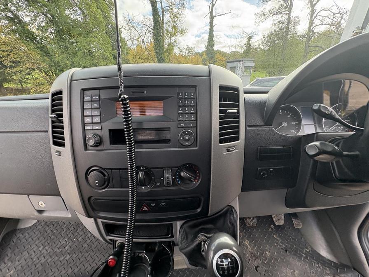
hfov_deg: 102.1
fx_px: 149
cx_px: 184
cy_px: 138
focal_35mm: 14
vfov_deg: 85.7
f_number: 2.2
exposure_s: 1/137
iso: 125
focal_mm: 2.22
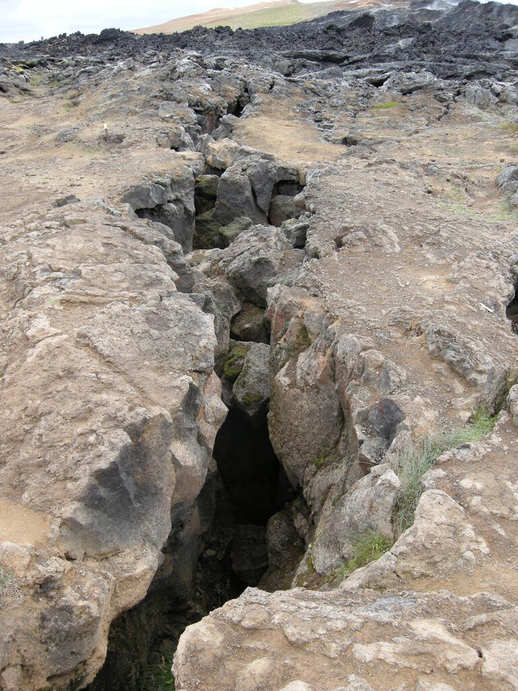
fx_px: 698
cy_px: 346
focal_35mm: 35
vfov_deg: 52.6
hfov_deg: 40.7
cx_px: 259
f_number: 3.4
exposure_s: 1/75.8
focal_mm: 7.5
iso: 100
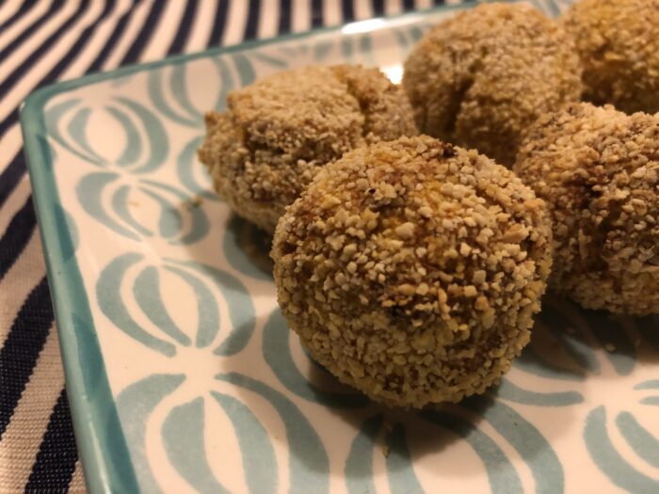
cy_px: 247
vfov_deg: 49.7
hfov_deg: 63.4
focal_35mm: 28
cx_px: 330
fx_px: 533
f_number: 1.8
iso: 80
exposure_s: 1/17
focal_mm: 3.99
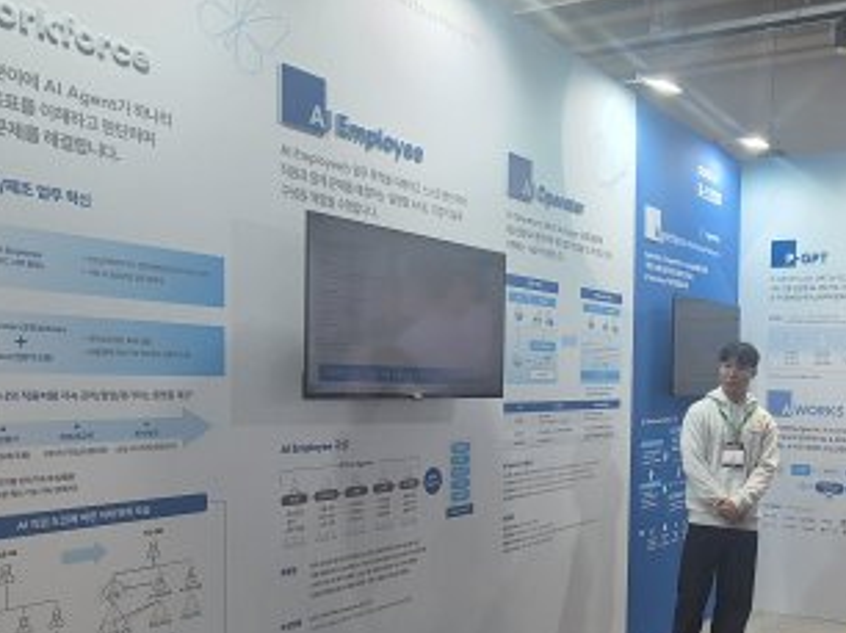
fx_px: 830
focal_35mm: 34
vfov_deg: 41.2
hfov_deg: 51.4
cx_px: 647
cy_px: 420
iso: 50
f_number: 2.2
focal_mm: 2.2
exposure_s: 1/60
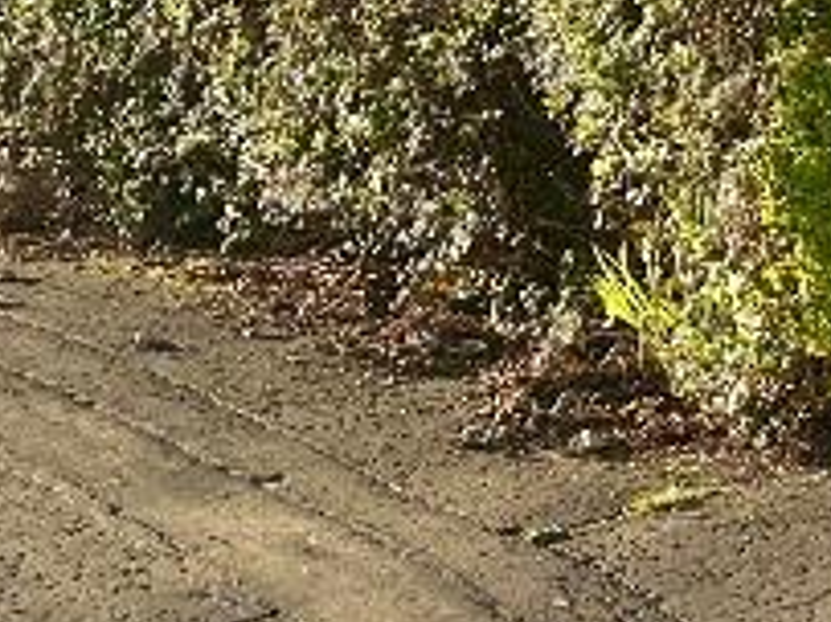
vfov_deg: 11.2
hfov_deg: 14.0
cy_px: -573
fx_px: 2903
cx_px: 1613
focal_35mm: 121
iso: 80
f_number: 1.78
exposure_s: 1/1721
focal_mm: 6.86
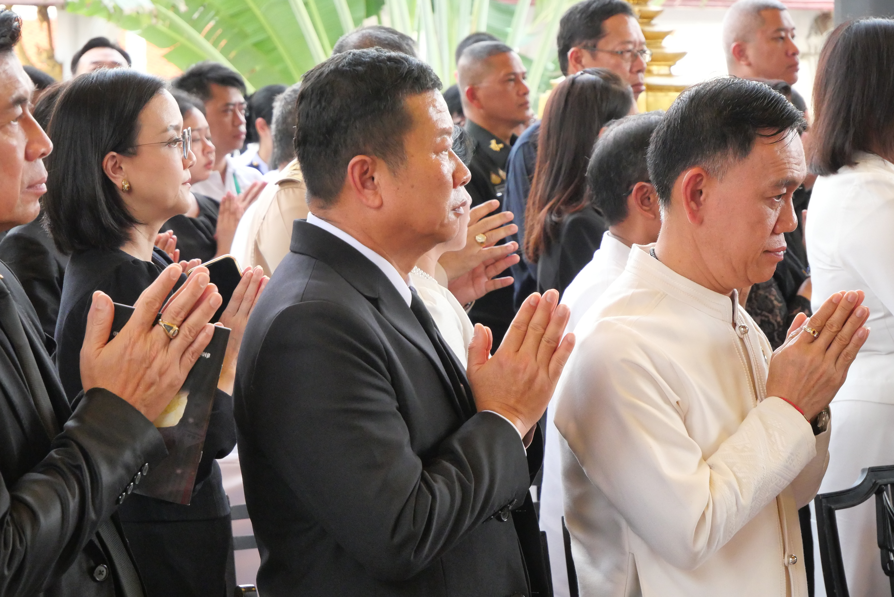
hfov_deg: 17.3
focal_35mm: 118
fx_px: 2932
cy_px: 298
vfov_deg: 11.6
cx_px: 447
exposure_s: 1/250
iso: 3200
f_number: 5.6
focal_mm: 57
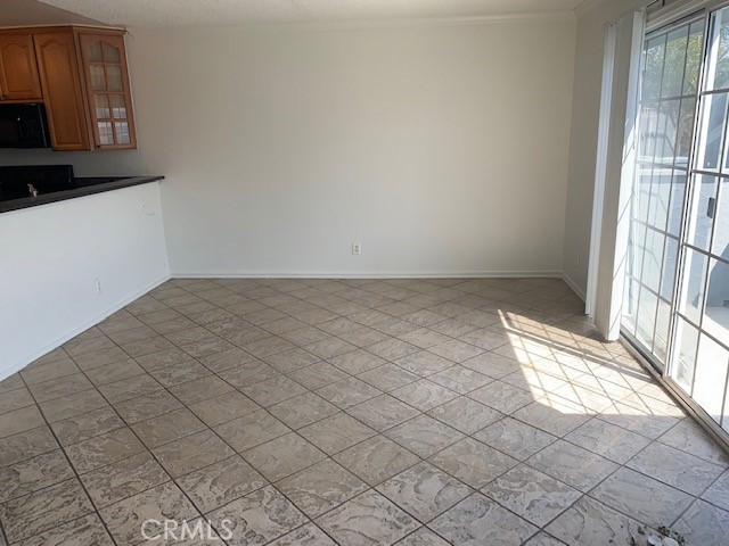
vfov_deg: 53.1
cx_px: 364
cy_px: 273
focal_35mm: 26
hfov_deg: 67.3
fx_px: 548
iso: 25
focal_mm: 4.25
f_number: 1.8
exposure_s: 1/202
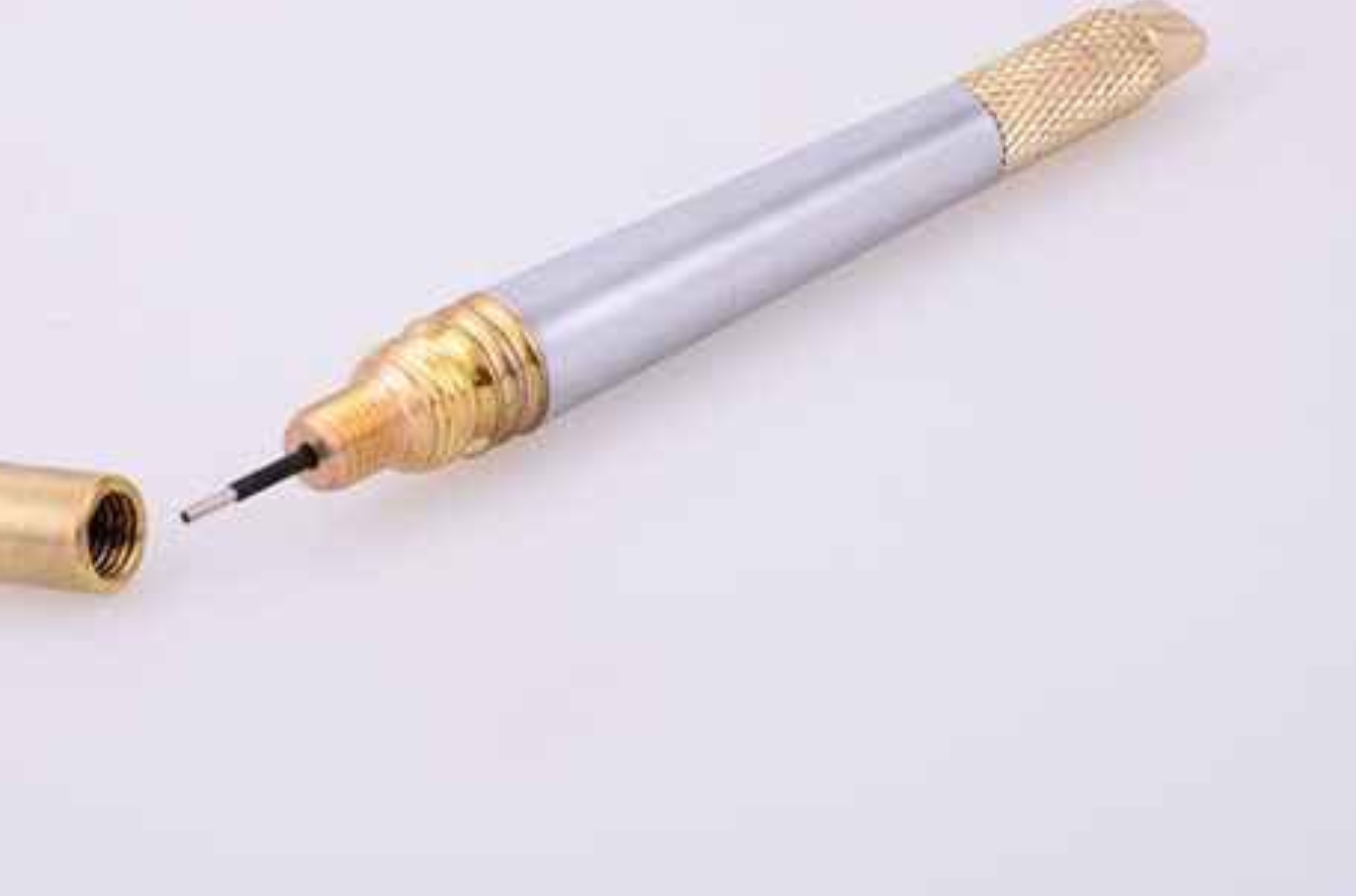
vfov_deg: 7.5
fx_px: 6799
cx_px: 510
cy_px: 421
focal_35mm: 181
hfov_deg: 11.4
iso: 200
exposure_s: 1/160
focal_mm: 92
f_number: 18
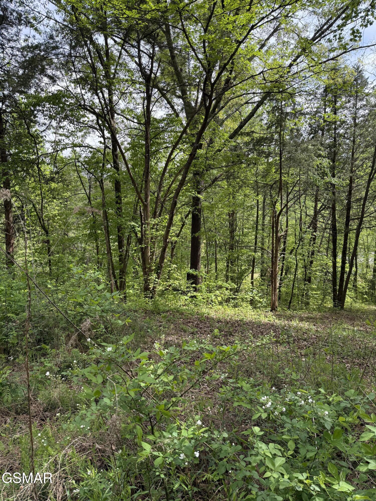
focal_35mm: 24
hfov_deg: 56.8
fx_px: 348
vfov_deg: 71.6
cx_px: 188
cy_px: 250
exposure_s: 1/909
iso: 100
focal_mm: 6.76
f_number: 1.78
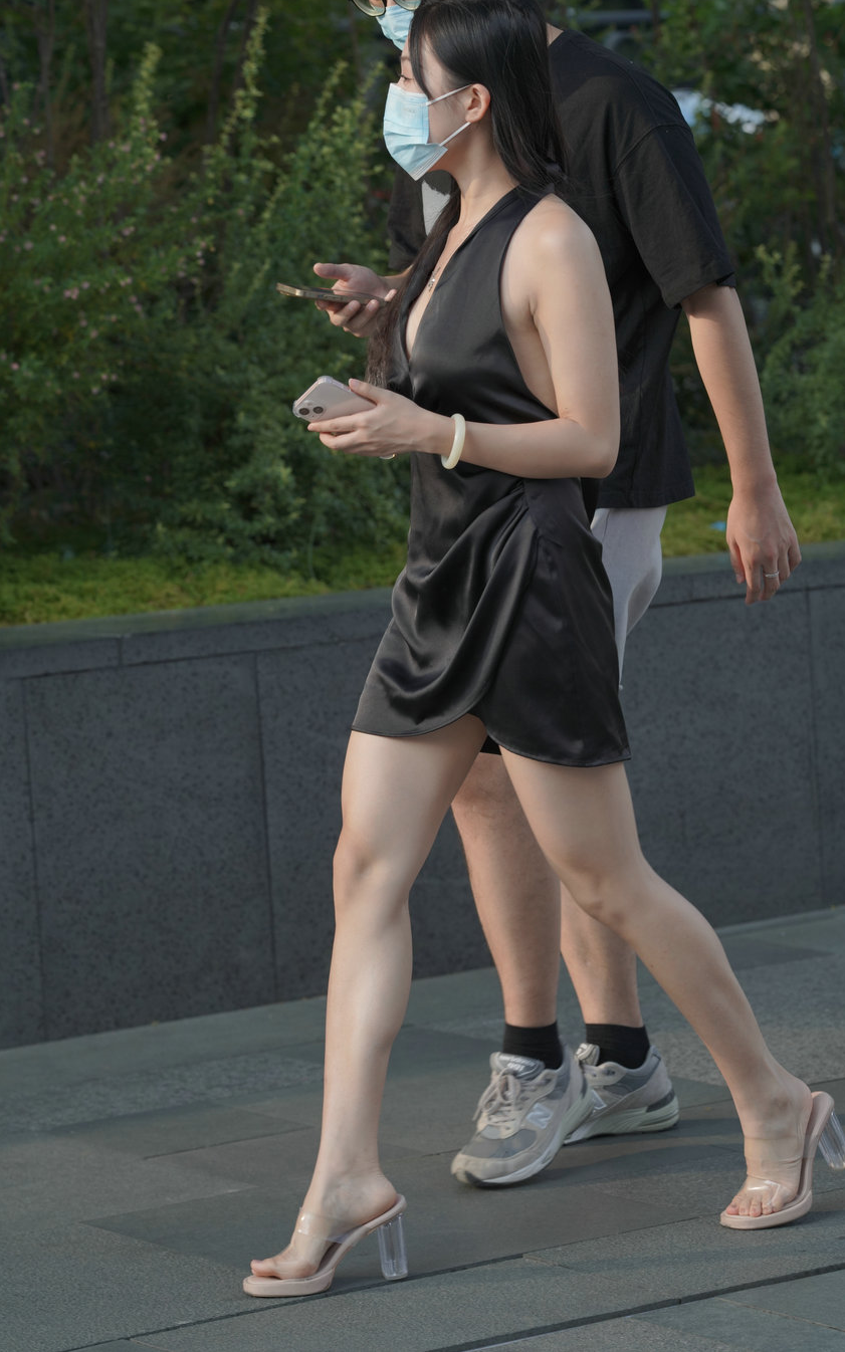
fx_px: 5086
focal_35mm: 138
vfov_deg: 15.1
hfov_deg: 9.5
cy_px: 676
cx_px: 419
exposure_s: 1/500
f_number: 5.6
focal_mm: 135
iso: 400
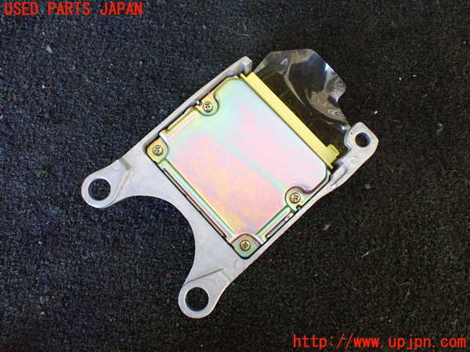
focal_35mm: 30
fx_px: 407
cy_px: 176
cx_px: 235
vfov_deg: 46.8
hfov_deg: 60.0
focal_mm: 5.4
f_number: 2.3
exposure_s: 1/100
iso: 800
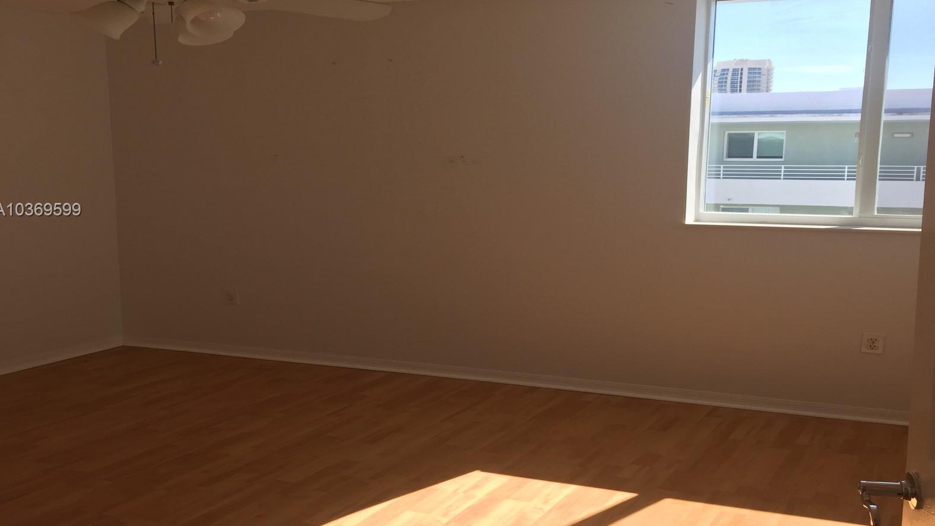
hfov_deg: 61.0
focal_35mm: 32
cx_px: 465
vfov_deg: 36.6
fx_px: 793
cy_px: 211
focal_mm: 4.15
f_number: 2.2
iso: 32
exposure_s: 1/391
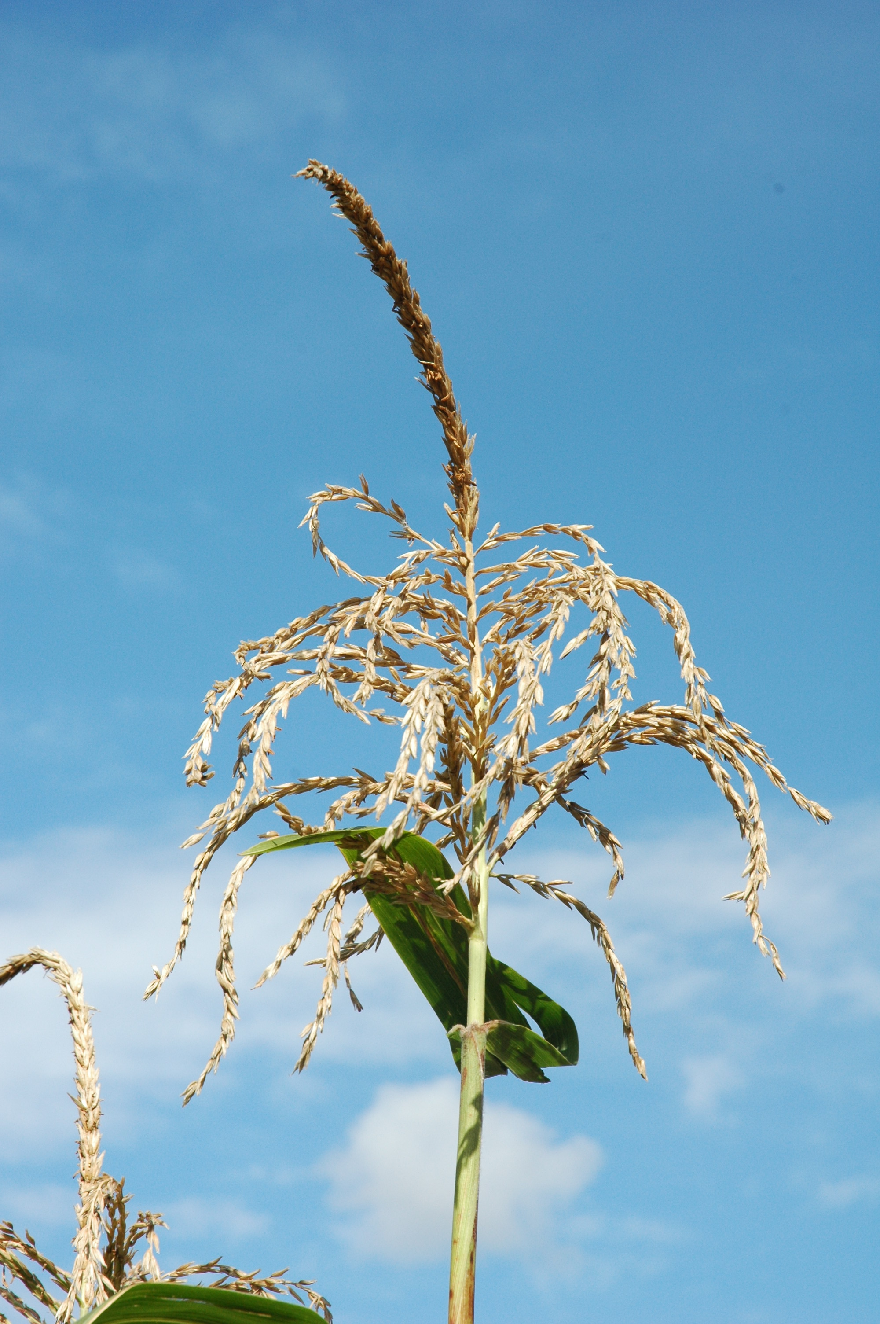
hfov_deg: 13.0
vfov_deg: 19.5
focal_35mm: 105
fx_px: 3857
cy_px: 662
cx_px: 440
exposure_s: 1/400
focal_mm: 70
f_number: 10
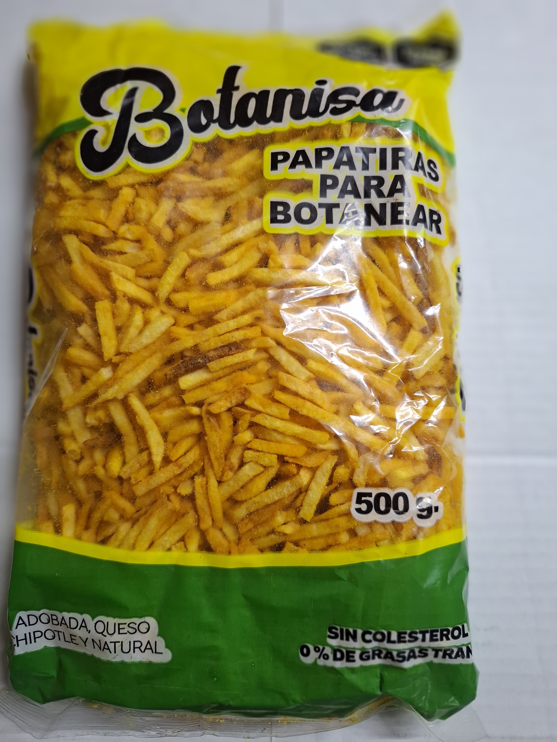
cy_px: 371
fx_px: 493
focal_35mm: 23
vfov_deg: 73.9
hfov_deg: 58.9
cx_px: 278
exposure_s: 1/120
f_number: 1.8
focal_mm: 5.54
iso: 320
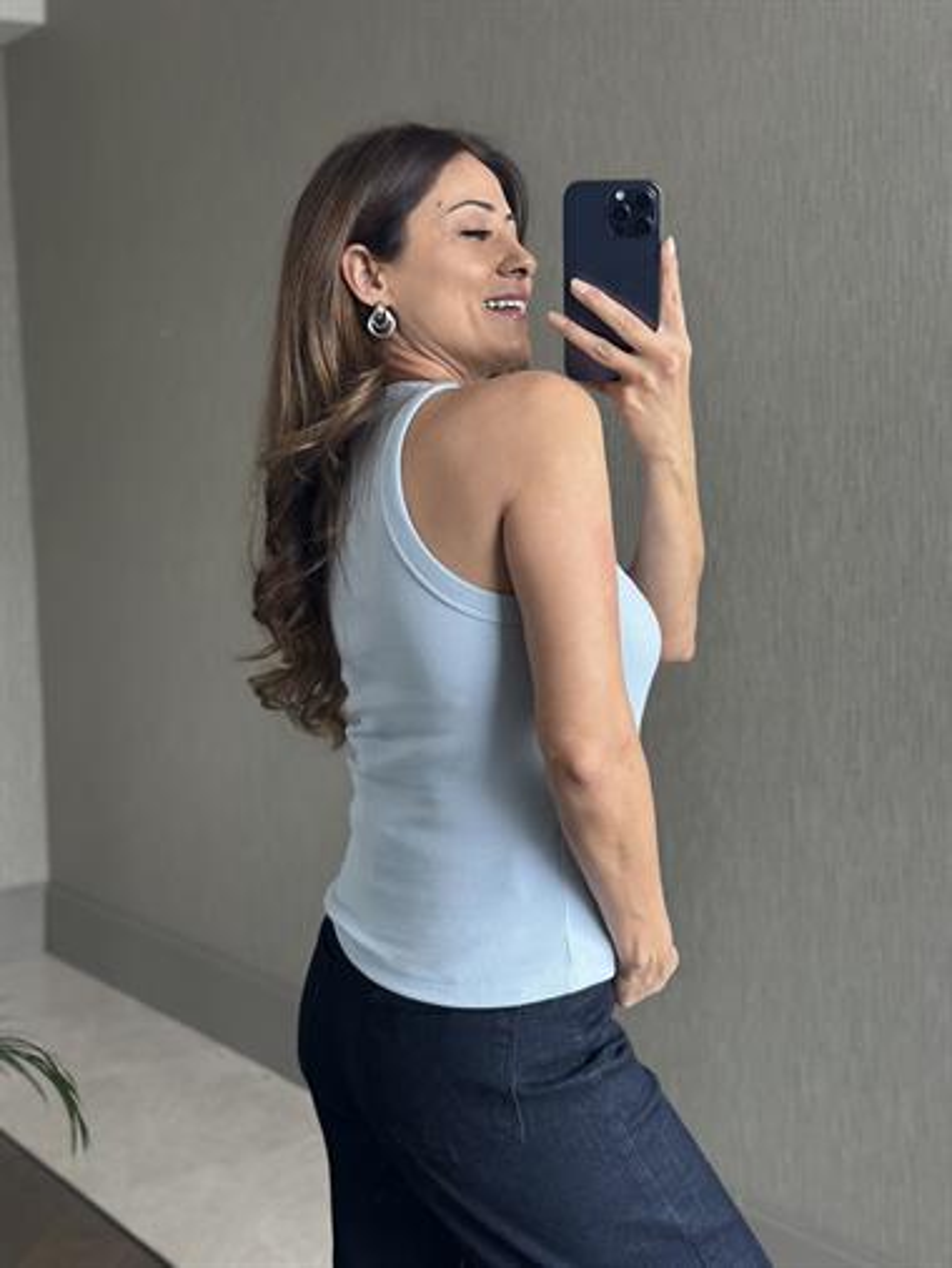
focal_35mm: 48
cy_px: 634
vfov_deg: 39.6
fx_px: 1759
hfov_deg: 30.3
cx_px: 476
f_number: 1.78
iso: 200
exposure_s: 1/60
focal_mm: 6.86
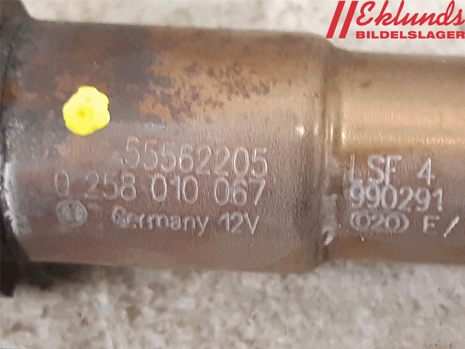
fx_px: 349
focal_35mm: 26
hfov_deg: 67.3
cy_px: 174
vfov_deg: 53.1
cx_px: 232
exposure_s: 1/25
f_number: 1.7
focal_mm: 3.93
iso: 250
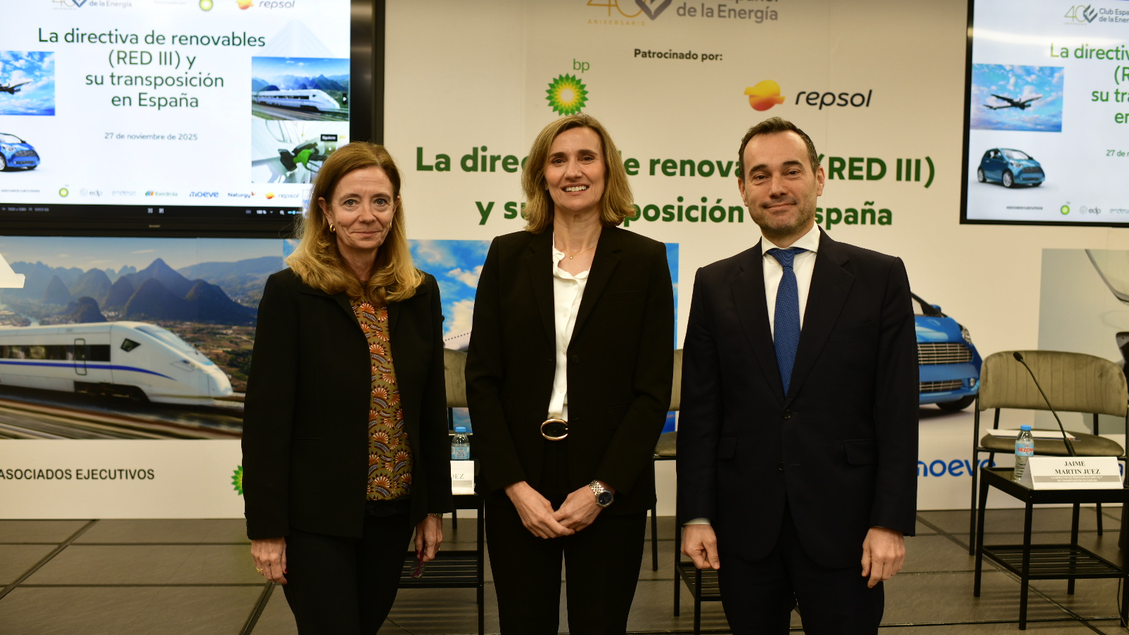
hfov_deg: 54.0
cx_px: 566
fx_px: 1108
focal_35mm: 37
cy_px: 335
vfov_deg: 32.0
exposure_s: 1/100
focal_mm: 35
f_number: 3.5
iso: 320
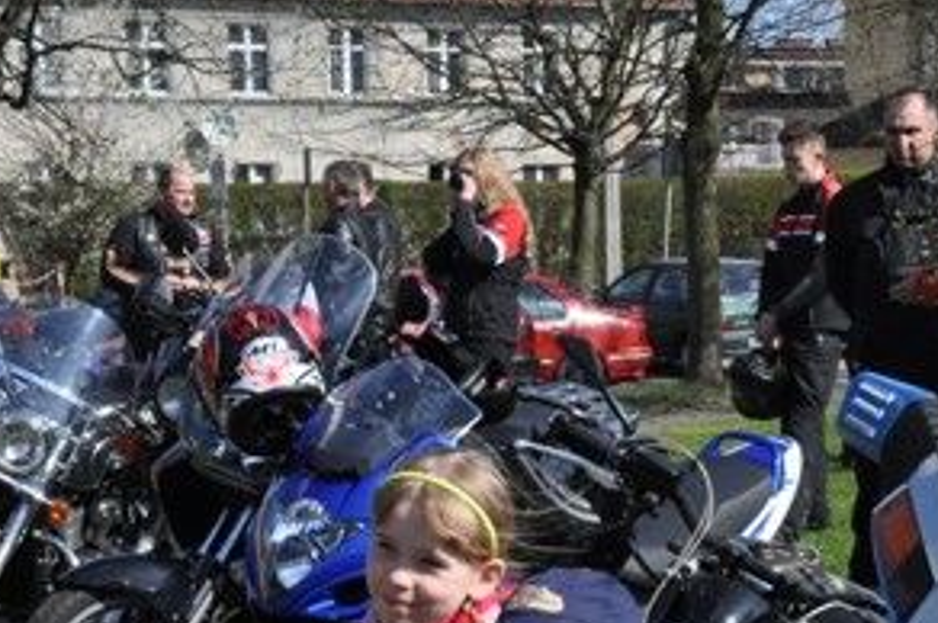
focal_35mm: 107
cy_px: 827
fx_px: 2785
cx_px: 668
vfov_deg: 12.4
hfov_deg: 19.0
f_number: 14
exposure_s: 1/800
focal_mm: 26
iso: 1000
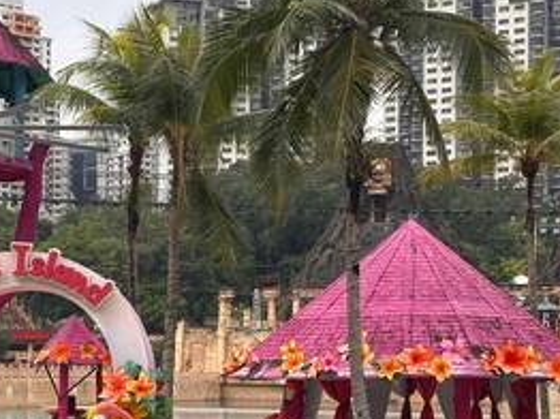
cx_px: 152
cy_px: 269
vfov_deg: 16.7
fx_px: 1422
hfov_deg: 22.1
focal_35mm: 88
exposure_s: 1/1667
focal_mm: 6.86
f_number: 1.78
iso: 64
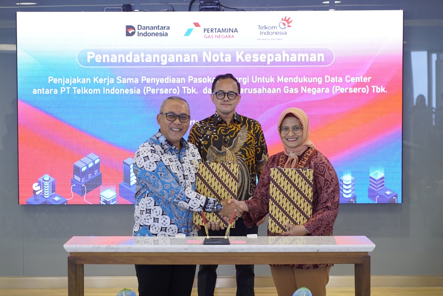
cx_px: 222
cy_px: 148
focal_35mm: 81
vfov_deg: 16.9
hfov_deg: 25.1
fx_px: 997
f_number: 4.5
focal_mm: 81
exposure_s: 1/161
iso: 1600
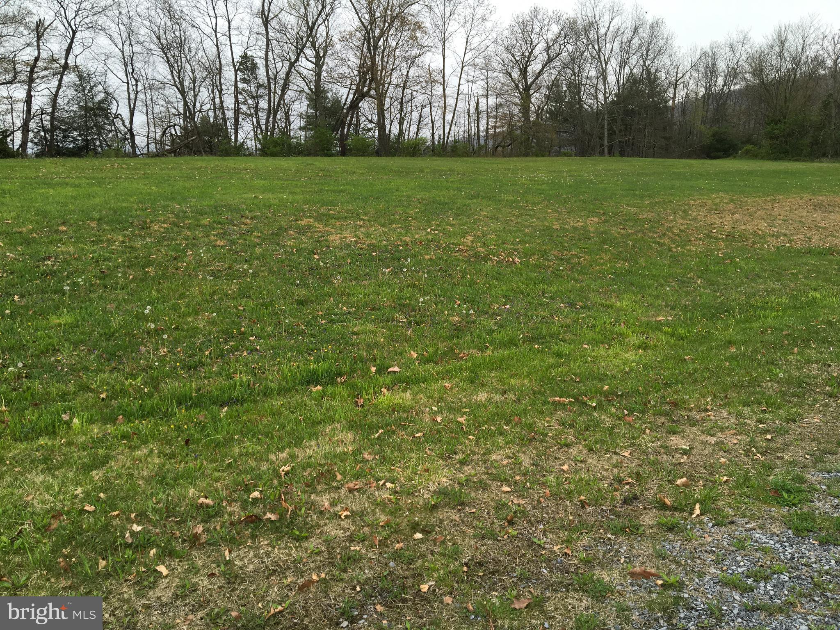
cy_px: 315
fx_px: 704
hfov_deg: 61.7
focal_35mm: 29
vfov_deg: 48.2
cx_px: 420
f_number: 2.2
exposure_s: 1/149
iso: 25
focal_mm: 4.15
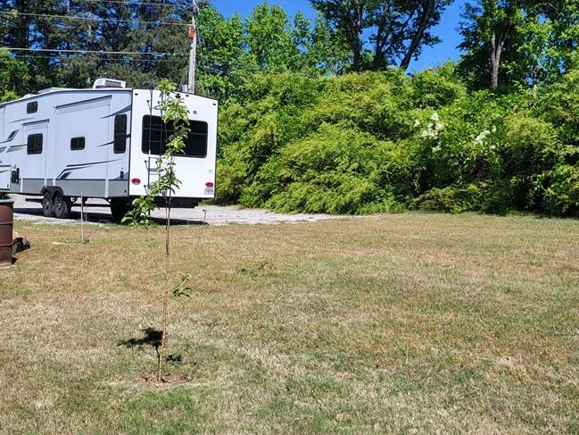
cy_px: 203
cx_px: 222
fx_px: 686
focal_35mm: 41
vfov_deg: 35.1
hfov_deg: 45.4
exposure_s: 1/2111
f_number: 1.8
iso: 40
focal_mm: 5.4
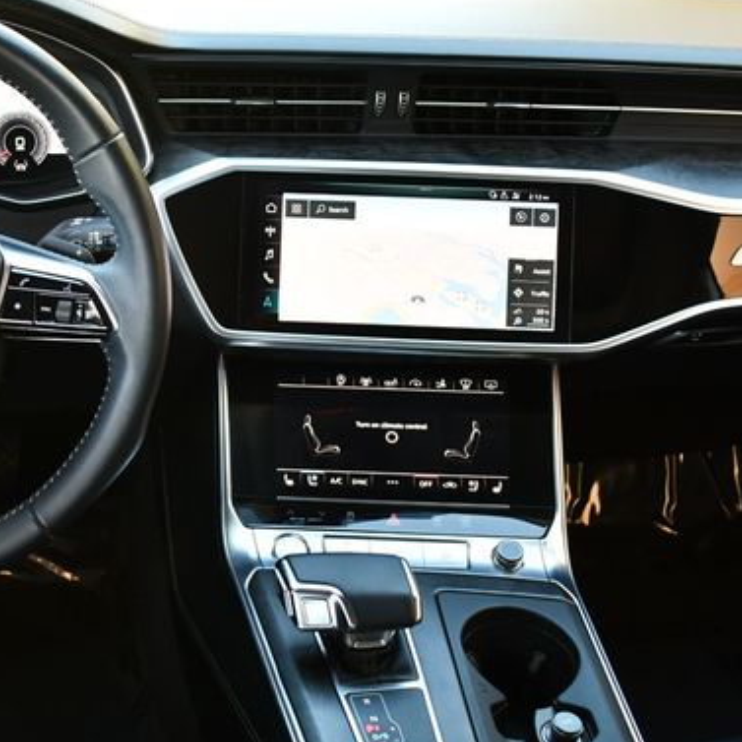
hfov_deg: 31.9
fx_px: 1261
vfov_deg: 32.8
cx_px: 148
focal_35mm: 52
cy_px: 350
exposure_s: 1/160
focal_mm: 18
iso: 800
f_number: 3.5
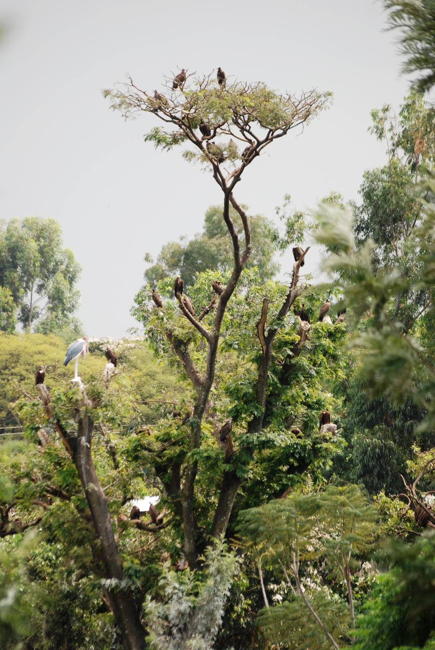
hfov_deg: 5.4
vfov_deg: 8.1
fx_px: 4609
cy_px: 325
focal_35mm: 255
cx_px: 218
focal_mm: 170
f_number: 4.8
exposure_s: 1/500
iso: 250
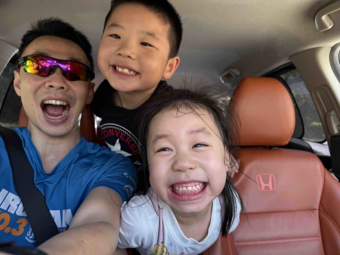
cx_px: 170
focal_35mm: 24
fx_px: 236
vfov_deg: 56.8
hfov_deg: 71.6
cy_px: 128
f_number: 1.78
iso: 50
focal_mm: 6.76
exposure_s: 1/129
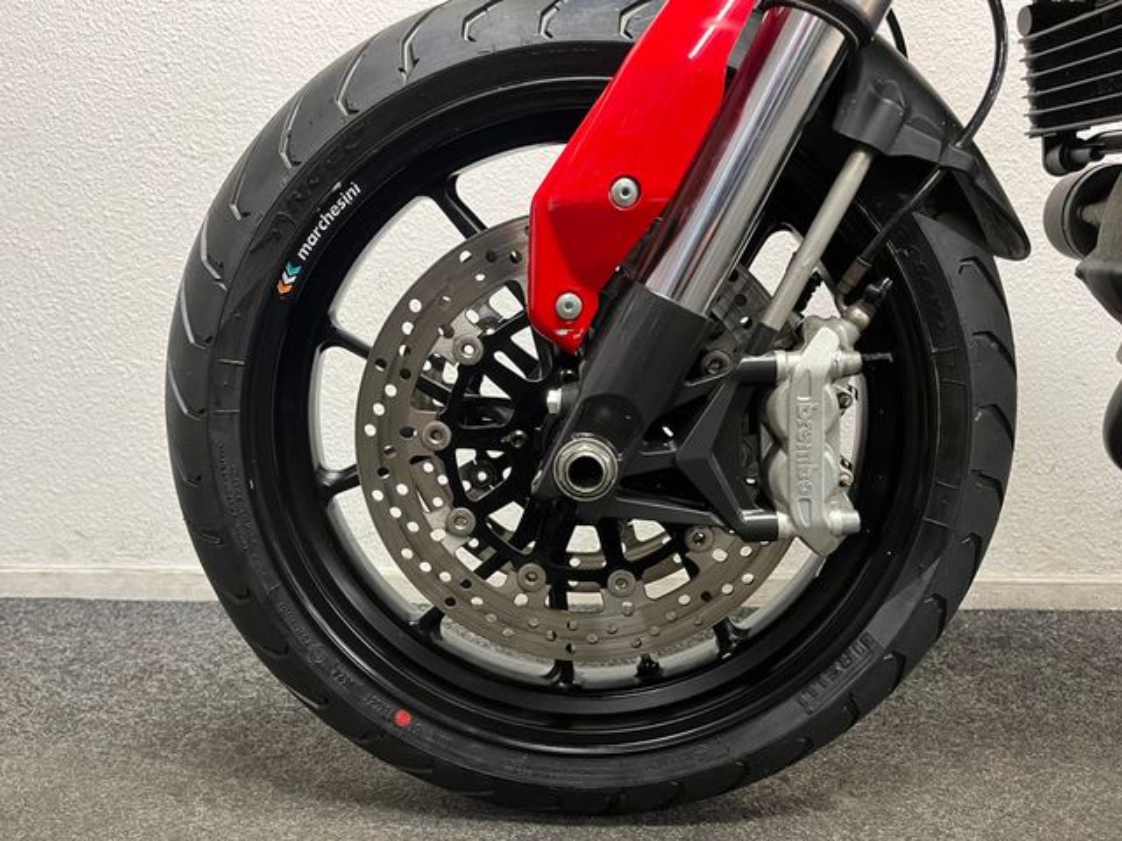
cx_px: 561
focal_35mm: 26
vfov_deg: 53.1
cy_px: 420
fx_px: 843
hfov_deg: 67.3
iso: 320
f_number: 1.6
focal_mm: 5.1
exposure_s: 1/50
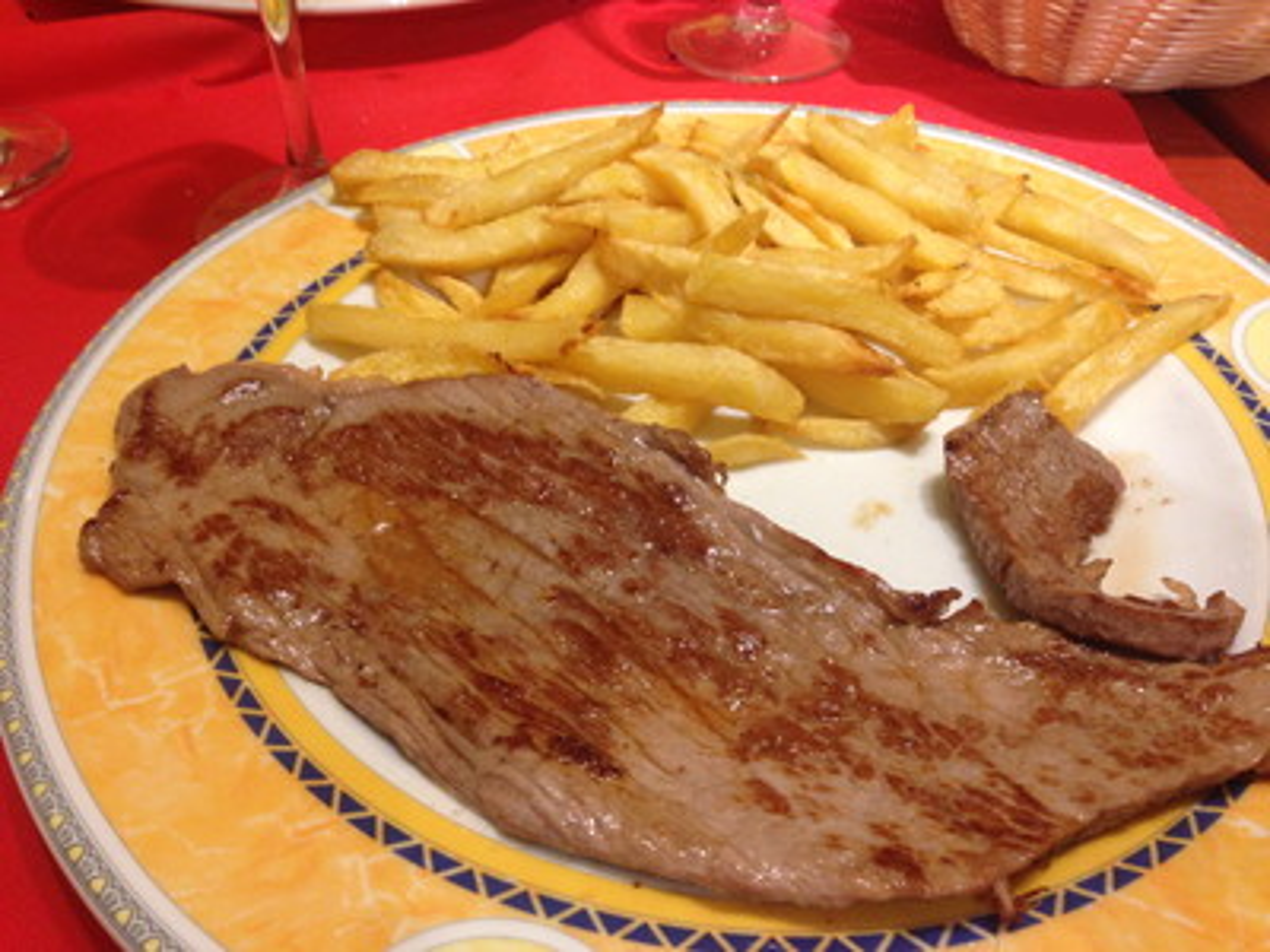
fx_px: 1211
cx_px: 635
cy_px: 476
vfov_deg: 42.9
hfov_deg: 55.4
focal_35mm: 33
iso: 100
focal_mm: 4.12
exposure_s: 1/20
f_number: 2.4
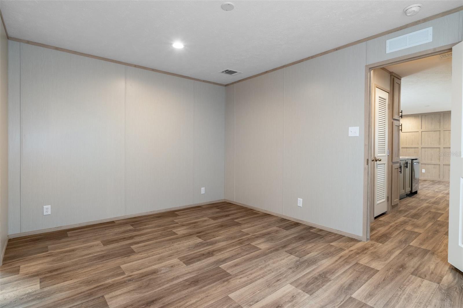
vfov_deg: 67.4
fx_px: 231
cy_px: 154
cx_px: 232
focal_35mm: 18
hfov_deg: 90.0
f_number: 8
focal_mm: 12
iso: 320
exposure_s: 1/13
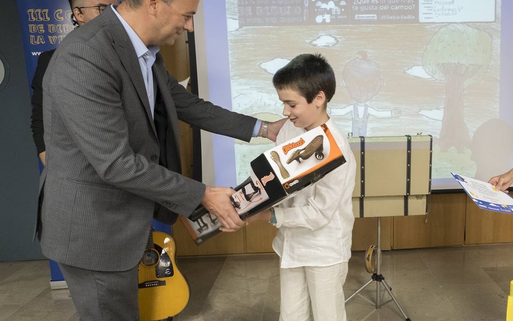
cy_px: 180
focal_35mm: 34
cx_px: 341
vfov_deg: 37.2
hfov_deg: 55.6
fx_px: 475
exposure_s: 1/125
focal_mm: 16
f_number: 4.5
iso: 3200
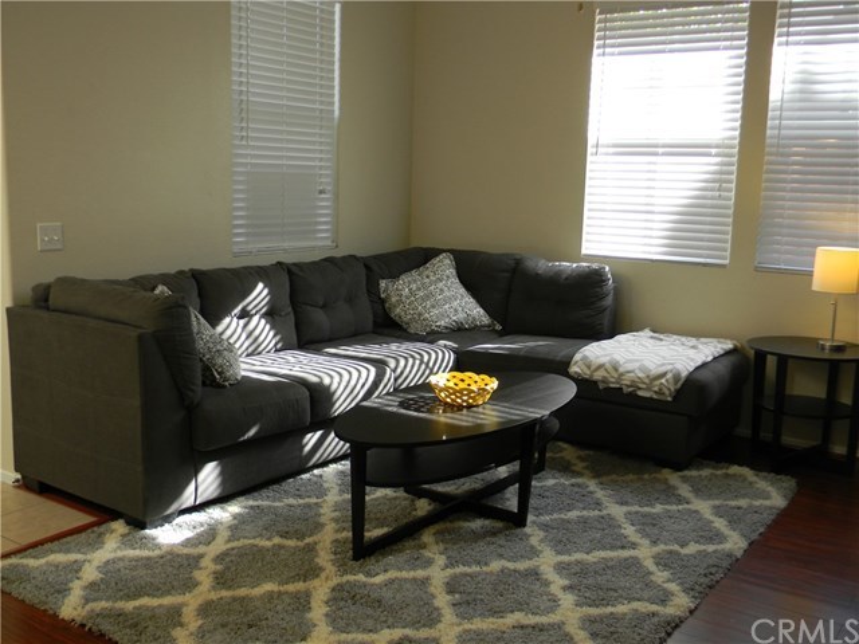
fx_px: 893
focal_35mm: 36
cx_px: 430
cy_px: 322
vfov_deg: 39.7
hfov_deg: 51.4
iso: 85
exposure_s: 1/30
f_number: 3.7
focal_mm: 6.4
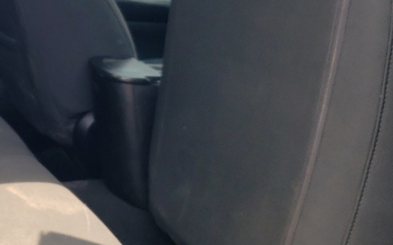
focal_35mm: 67
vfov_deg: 19.3
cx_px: -32
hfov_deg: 28.1
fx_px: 717
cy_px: 56
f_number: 1.5
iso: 50
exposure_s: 1/312
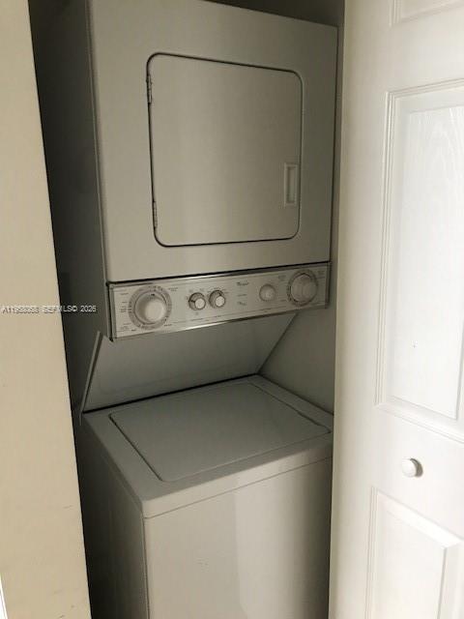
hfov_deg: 49.7
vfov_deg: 63.4
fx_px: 500
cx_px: 232
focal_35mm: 28
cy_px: 310
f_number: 1.8
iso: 32
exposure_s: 1/30
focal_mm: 3.99
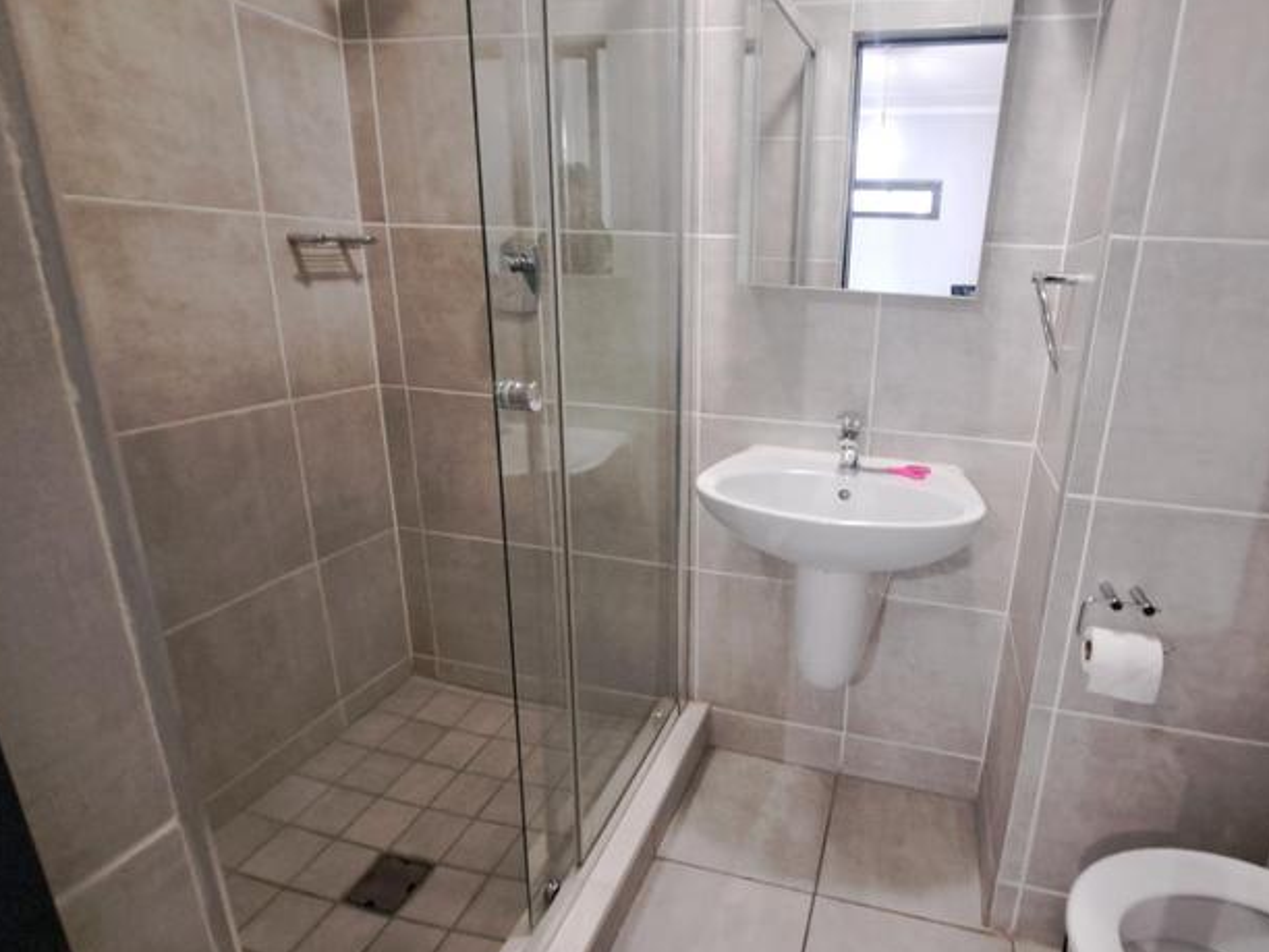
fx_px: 623
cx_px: 782
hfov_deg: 89.5
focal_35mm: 17
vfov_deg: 74.7
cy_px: 469
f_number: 2.2
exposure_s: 1/20
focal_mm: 1.74
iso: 640
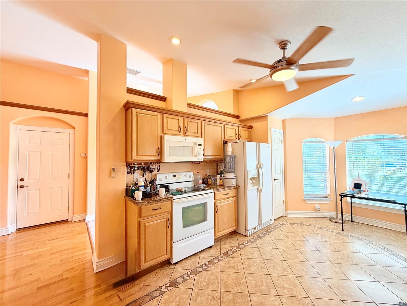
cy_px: 153
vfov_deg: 85.7
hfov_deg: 102.1
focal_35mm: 14
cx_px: 204
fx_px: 165
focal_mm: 2.22
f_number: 2.2
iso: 100
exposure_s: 1/120
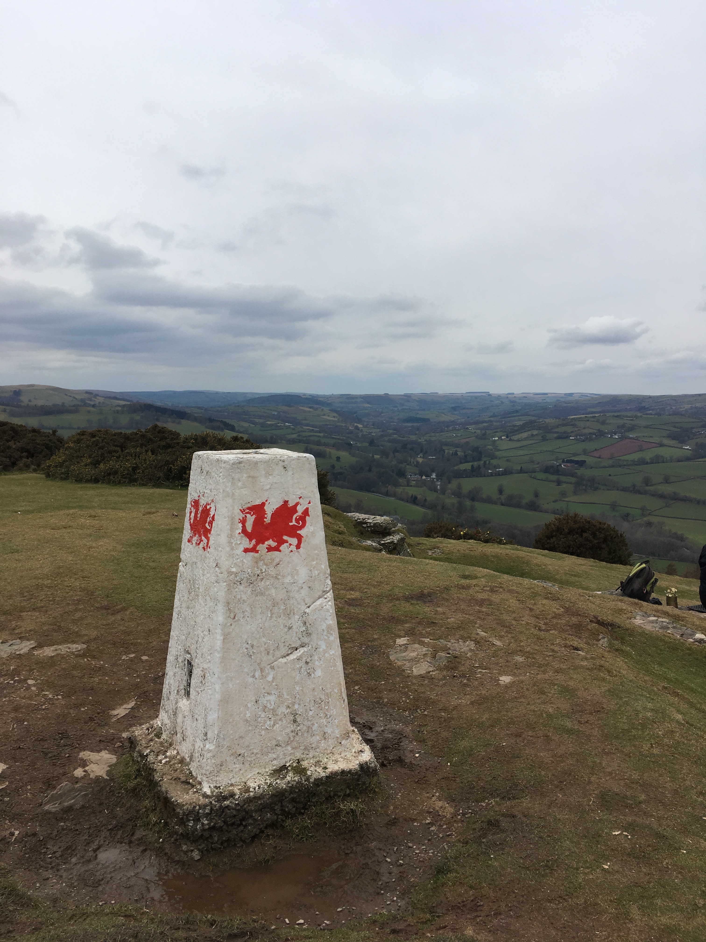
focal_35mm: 29
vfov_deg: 61.7
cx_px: 353
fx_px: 789
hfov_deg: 48.2
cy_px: 471
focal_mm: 4.15
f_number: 2.2
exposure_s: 1/1261
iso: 25
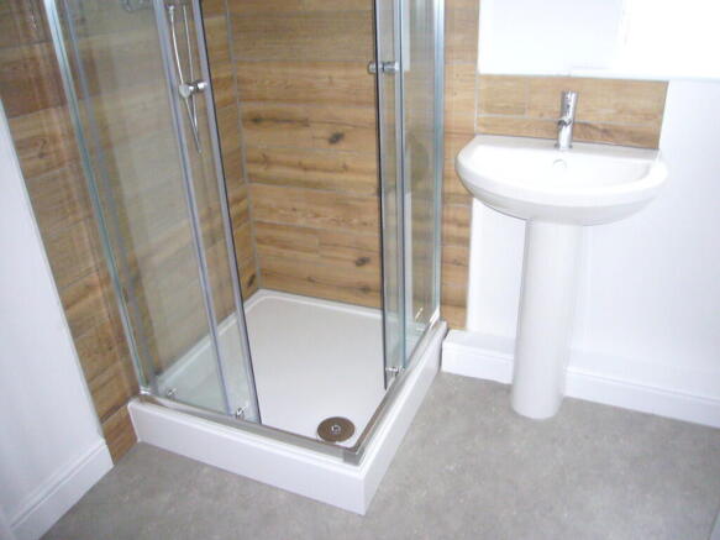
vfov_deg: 49.7
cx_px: 360
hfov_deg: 63.5
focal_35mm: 28
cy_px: 270
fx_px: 582
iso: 400
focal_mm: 4.6
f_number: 2.8
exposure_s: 1/30
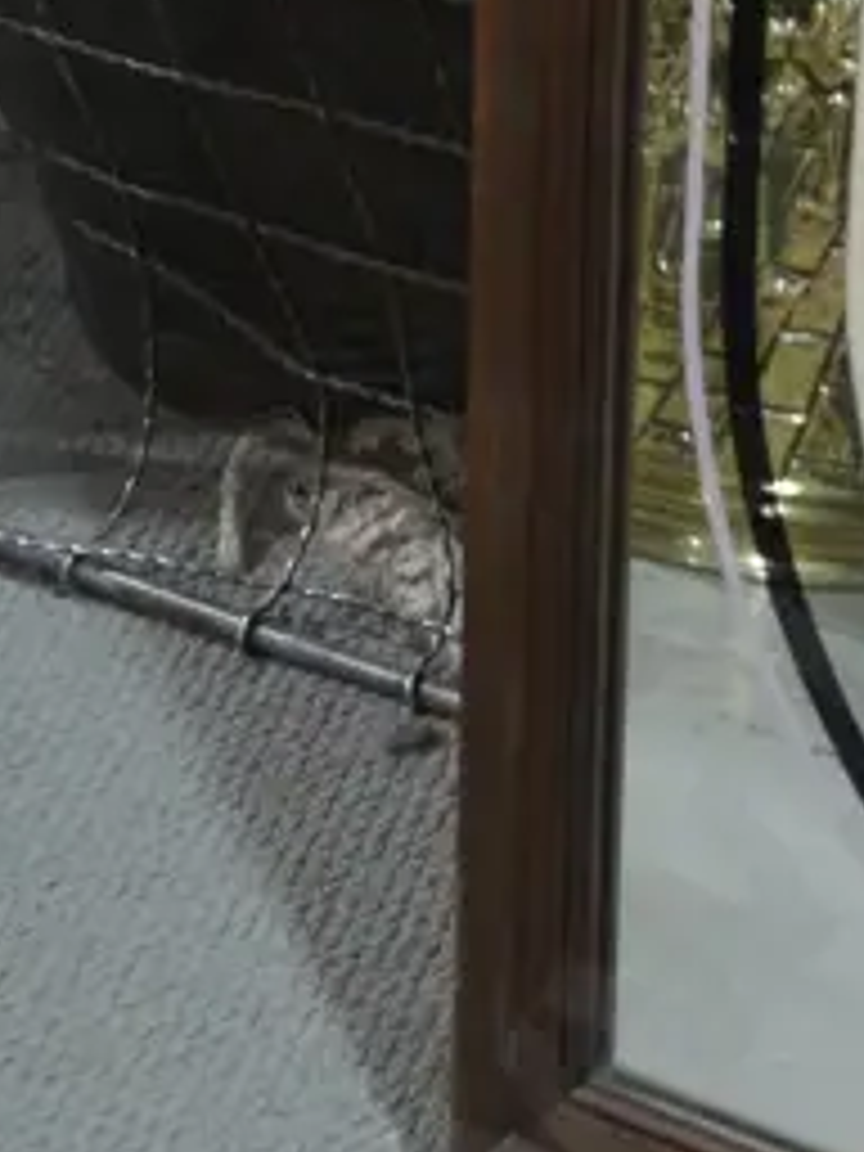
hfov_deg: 10.8
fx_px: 4260
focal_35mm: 128
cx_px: 1604
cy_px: -266
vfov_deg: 14.8
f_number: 3.6
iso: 400
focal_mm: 16
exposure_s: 1/60
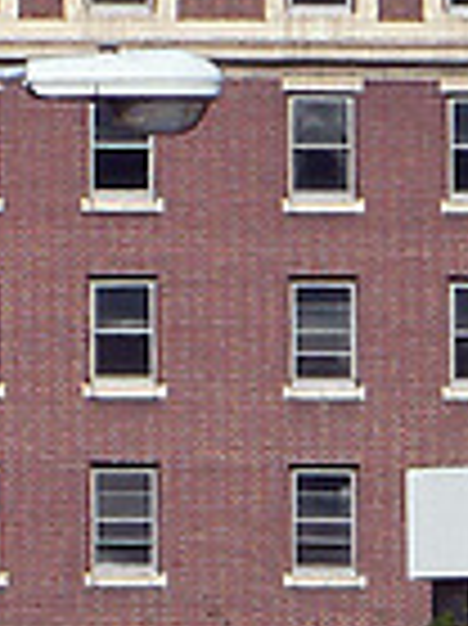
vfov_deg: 2.1
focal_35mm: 959
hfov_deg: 1.5
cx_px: -961
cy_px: -761
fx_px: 17314
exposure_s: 1/500
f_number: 5.6
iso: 80
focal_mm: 24.6
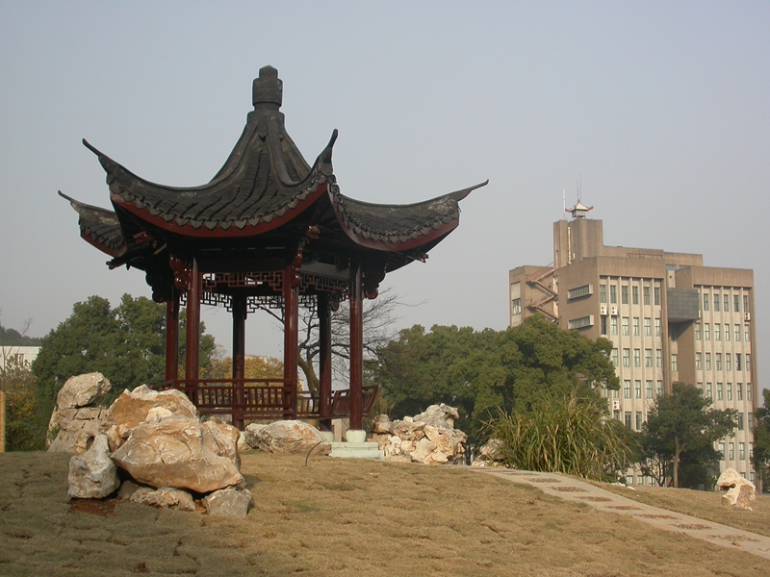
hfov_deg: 37.5
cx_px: 385
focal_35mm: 51
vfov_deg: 28.6
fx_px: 1134
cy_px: 288
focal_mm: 10.7
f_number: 4.2
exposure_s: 1/199
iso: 100
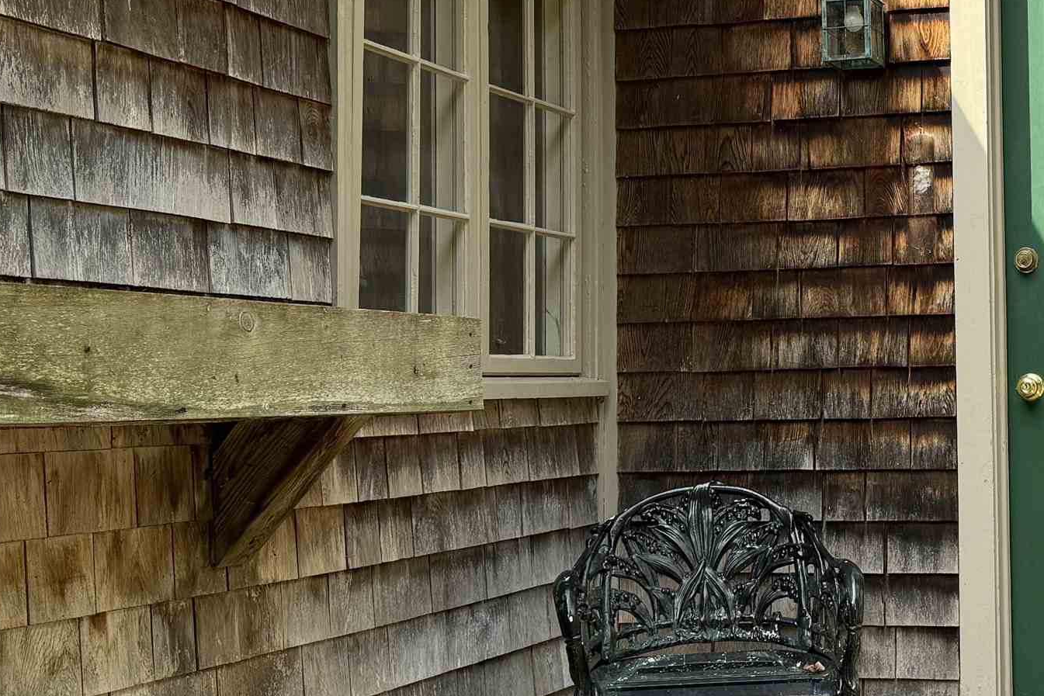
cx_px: 970
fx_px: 1653
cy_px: 306
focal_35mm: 57
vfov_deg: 23.8
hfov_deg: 33.0
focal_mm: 6.76
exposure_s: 1/792
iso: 80
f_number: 1.78
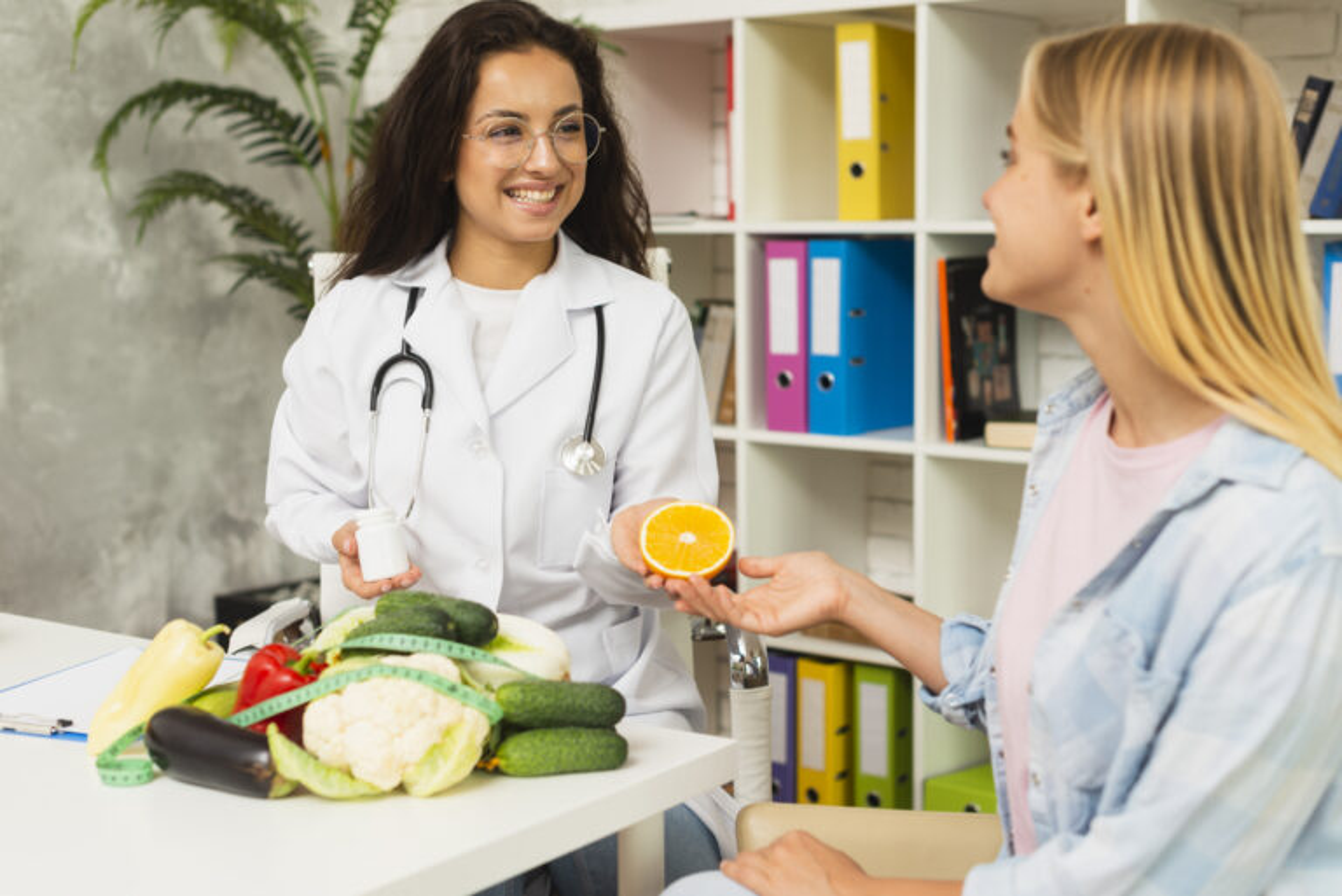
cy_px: 448
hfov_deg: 39.6
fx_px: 1865
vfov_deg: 27.0
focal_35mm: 50
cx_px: 671
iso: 125
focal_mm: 50
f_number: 3.2
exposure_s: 1/160
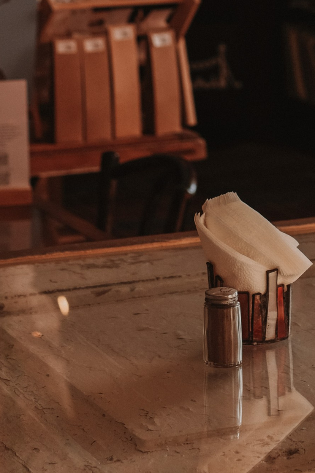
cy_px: -121
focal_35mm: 139
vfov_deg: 14.2
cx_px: 286
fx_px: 1824
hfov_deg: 9.8
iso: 160
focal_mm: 30
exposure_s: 1/250
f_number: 2.8
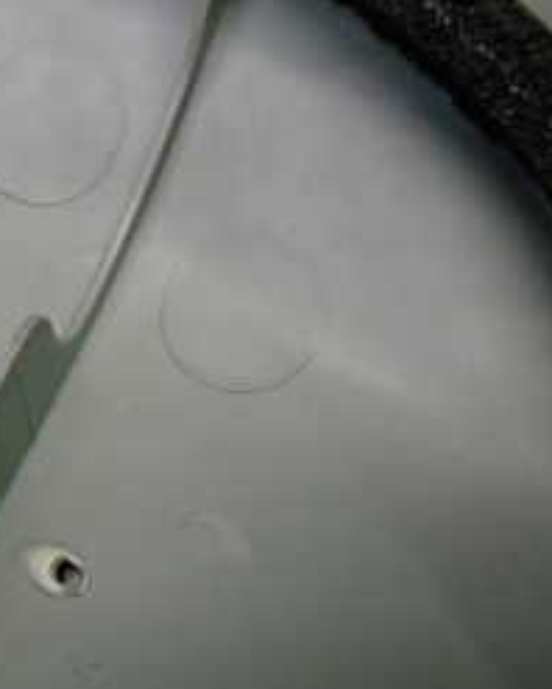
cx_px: -117
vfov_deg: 26.3
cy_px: 533
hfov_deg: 20.2
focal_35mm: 71
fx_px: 1448
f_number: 2.3
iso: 400
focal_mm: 5.4
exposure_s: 1/125
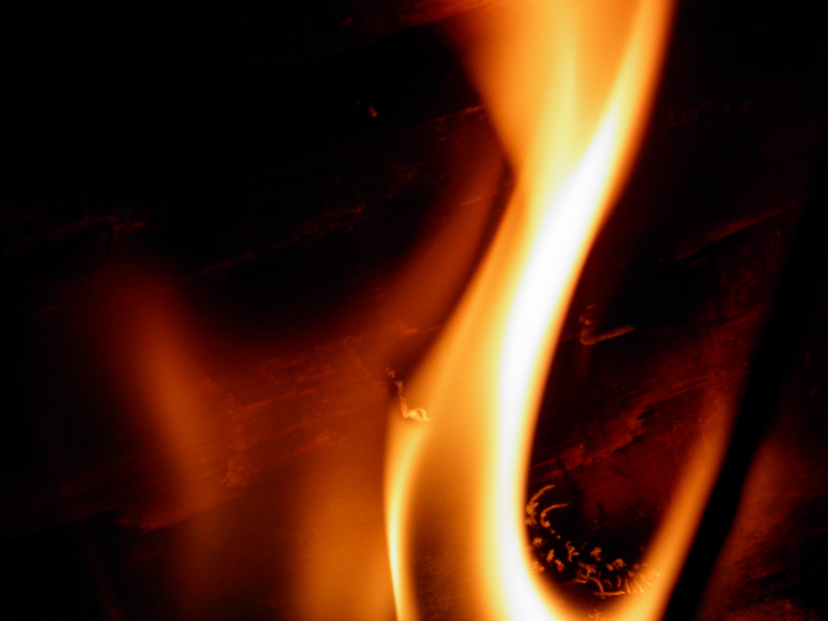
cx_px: 414
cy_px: 310
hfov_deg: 2.4
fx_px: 20088
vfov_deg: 1.8
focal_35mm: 840
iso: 100
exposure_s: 1/50
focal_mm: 147
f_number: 5.6
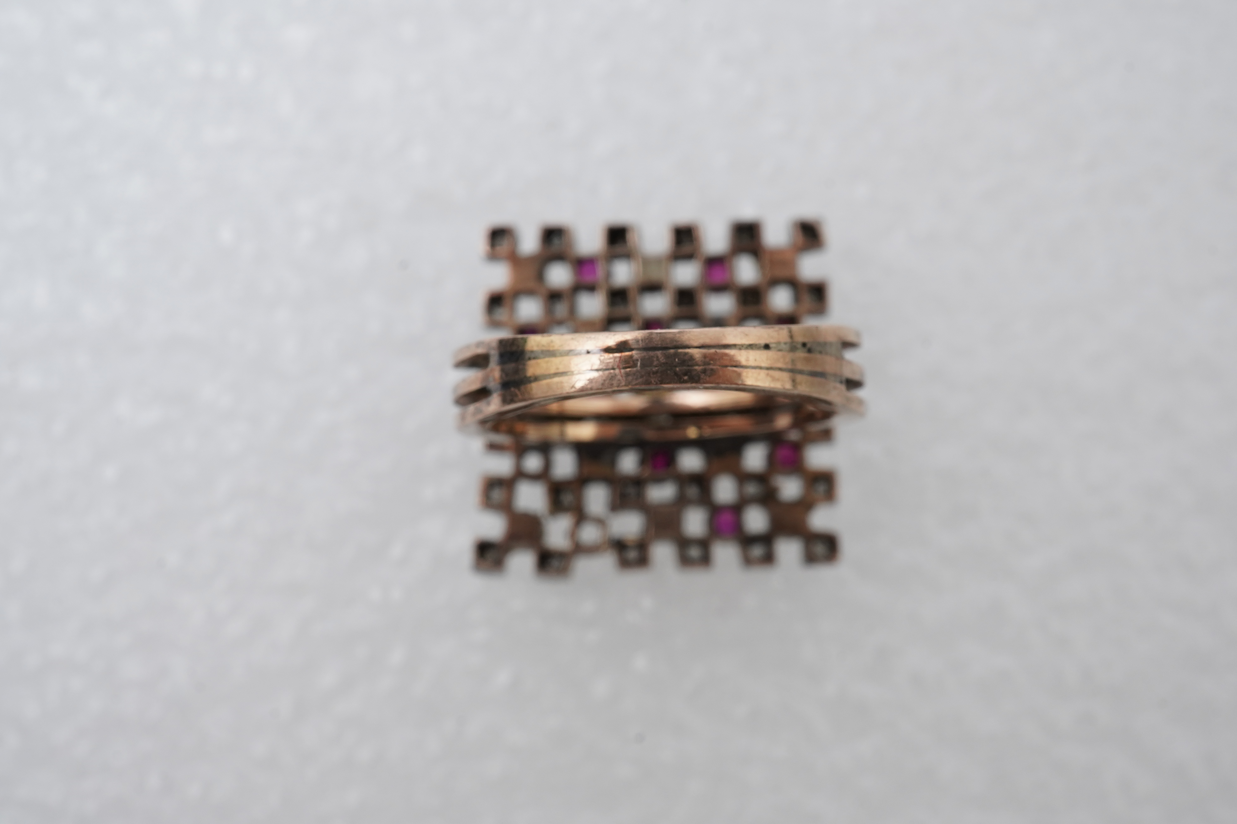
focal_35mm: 45
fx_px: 1546
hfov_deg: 43.6
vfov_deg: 29.9
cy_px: 412
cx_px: 618
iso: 640
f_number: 22
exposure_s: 1/125
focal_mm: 30
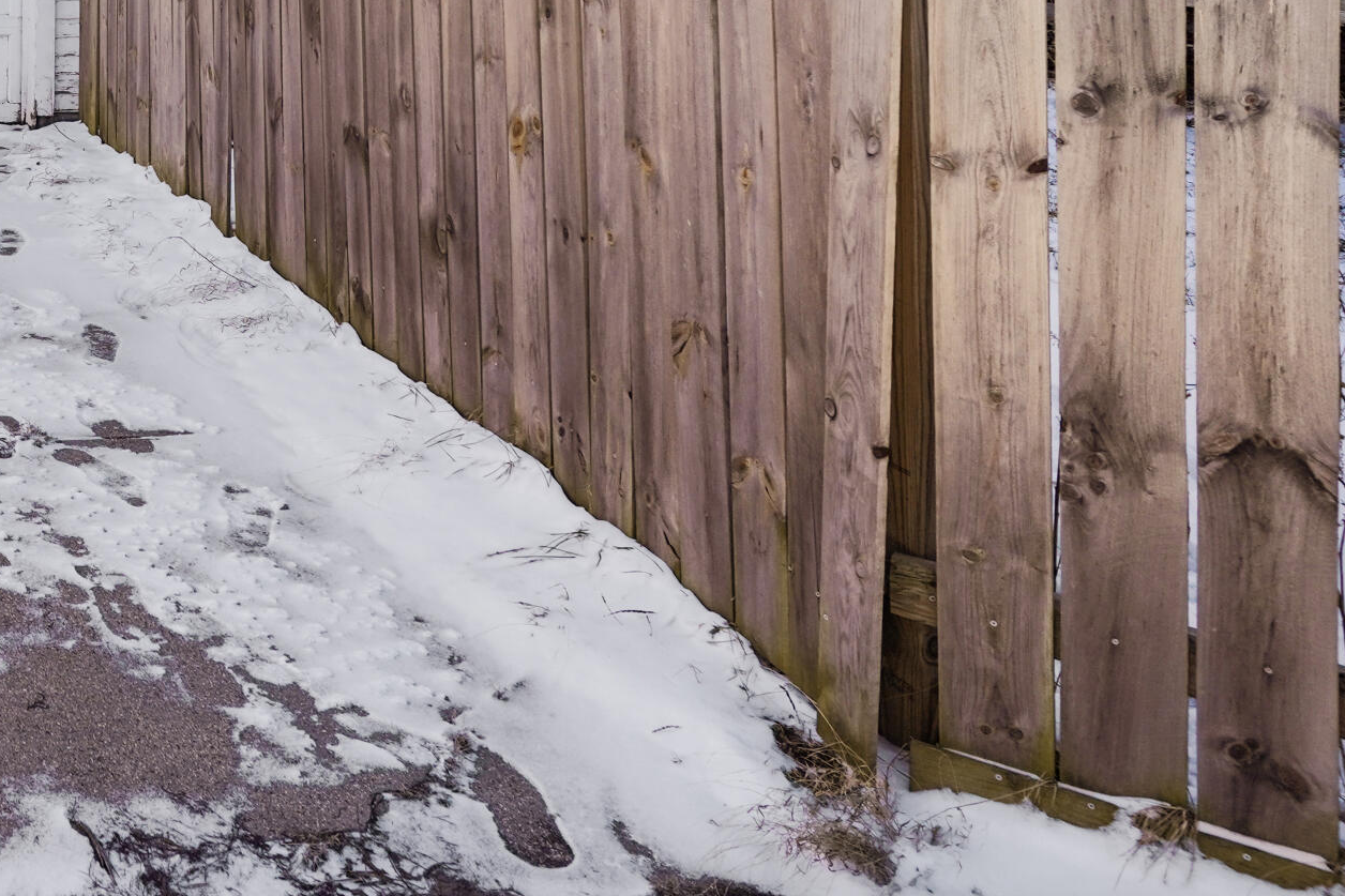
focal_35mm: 43
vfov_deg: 27.9
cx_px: -242
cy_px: -132
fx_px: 1606
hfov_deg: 36.1
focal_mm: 18
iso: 400
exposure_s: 1/200
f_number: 7.1
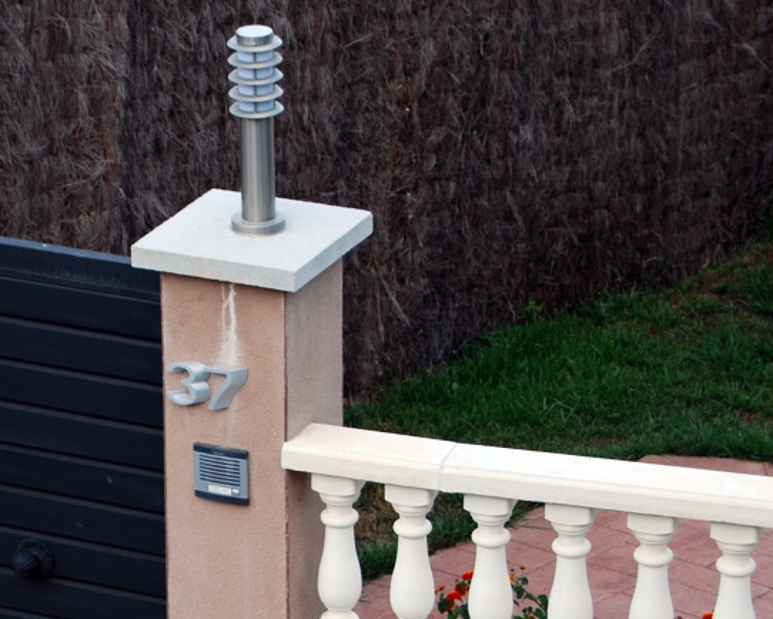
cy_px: 552
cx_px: 20
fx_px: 4398
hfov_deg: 10.0
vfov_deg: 8.0
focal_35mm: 192
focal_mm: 55
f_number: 5.6
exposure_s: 1/100
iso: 200
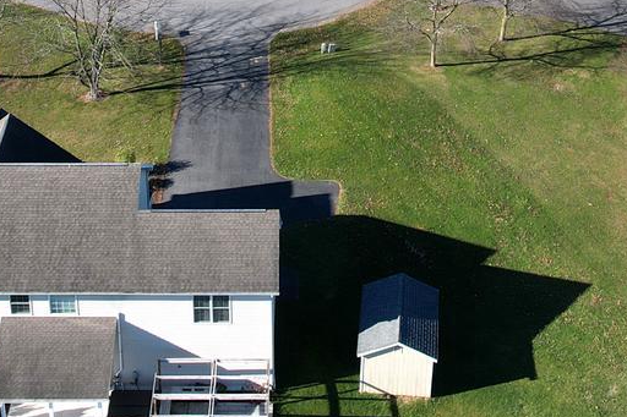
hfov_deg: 23.1
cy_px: -92
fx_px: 1532
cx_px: 318
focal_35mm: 88
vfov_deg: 15.0
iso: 120
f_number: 2.8
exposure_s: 1/1250
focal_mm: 8.38
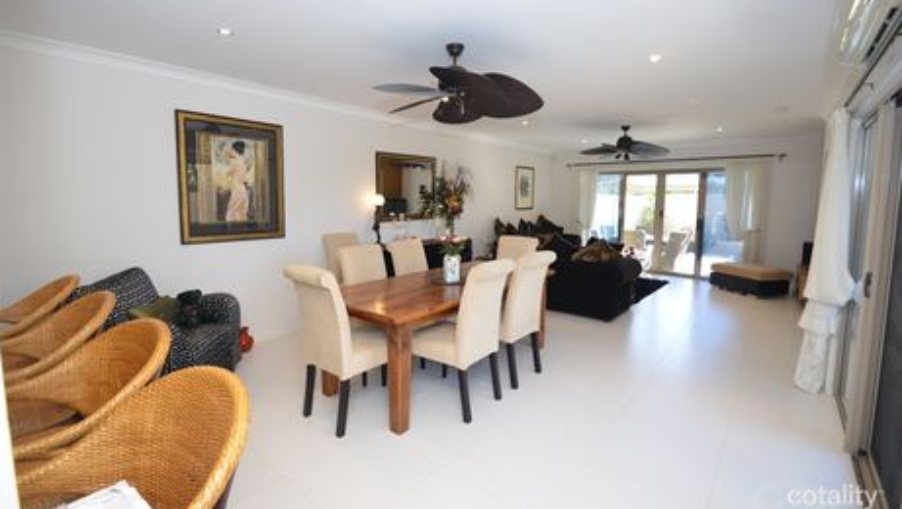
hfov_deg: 99.3
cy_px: 230
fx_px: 383
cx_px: 450
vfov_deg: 67.0
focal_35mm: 16
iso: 400
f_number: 4
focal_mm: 10
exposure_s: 1/60
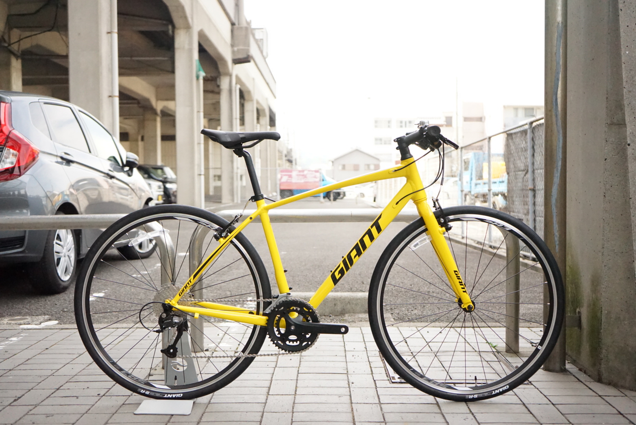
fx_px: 707
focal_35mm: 40
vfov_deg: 33.5
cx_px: 318
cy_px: 212
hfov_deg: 48.4
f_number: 4
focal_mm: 40
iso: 8000
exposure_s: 1/8000
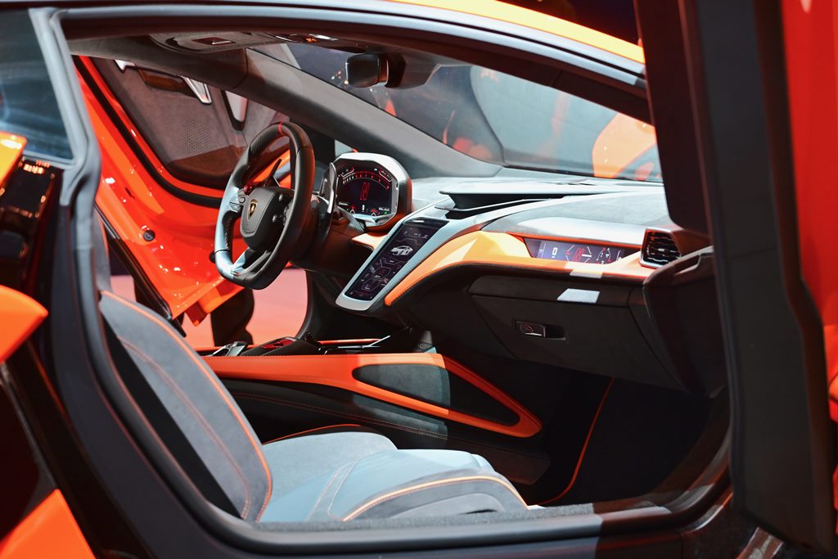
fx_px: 1467
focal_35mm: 63
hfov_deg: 31.9
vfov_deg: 21.6
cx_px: 419
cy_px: 280
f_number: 4
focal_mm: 63
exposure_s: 1/125
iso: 1600
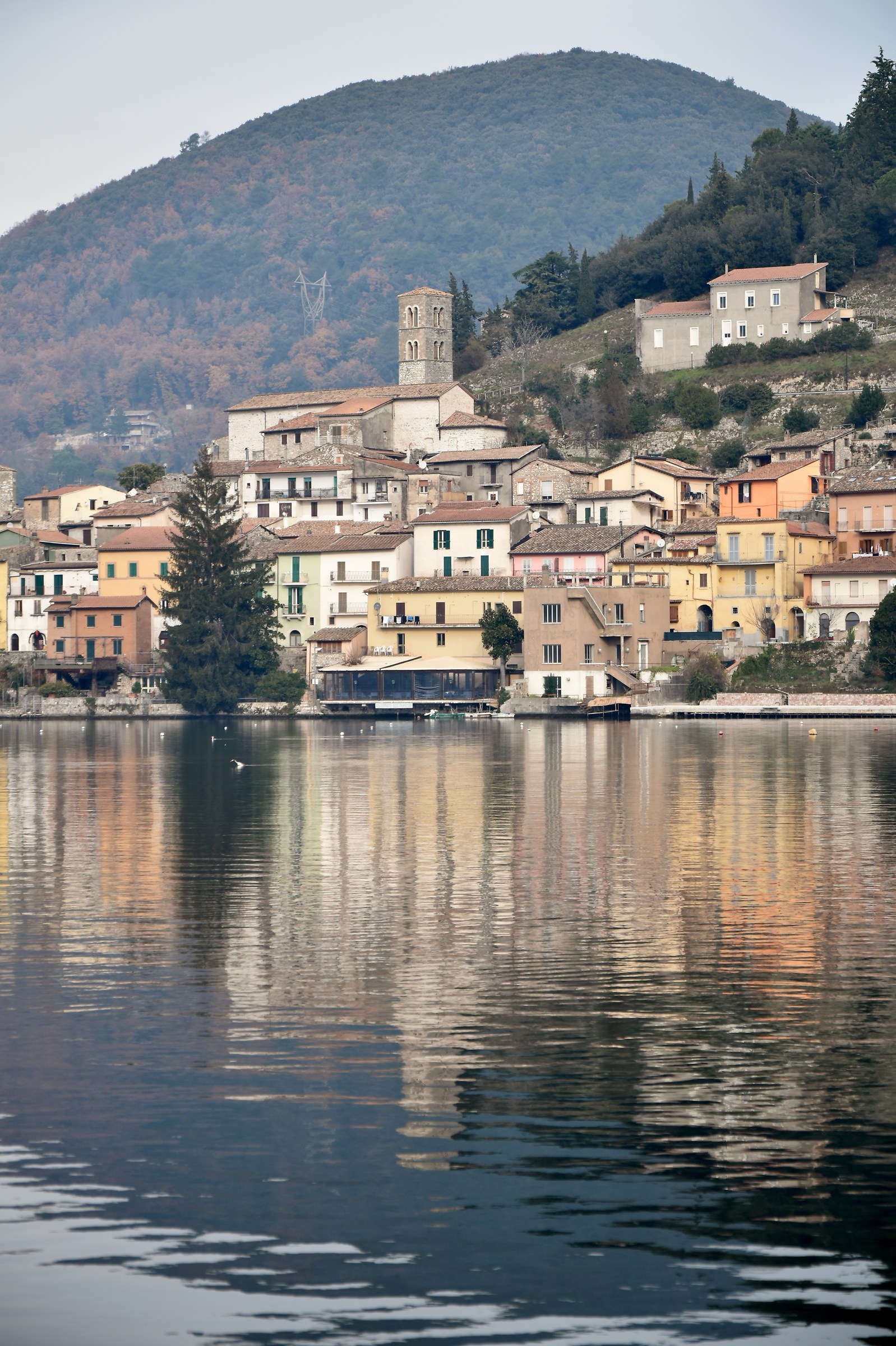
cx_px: 448
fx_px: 4203
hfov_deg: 12.2
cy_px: 673
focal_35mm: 112
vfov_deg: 18.2
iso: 100
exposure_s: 1/125
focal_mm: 75
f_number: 7.1
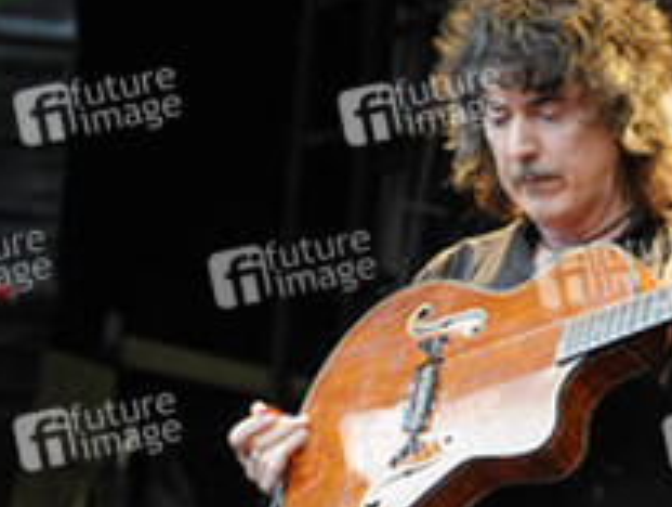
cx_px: 661
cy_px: 351
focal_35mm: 234
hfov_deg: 8.4
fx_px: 4551
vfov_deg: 6.4
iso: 3200
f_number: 6.3
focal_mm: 112
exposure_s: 1/200
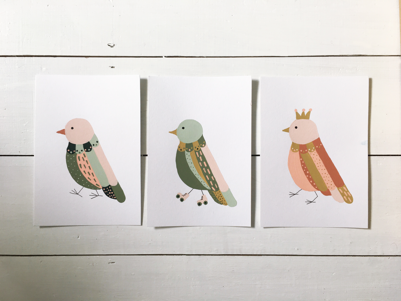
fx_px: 336
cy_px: 150
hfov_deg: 61.7
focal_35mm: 29
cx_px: 200
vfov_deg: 48.2
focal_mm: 4.15
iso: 40
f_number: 2.2
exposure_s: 1/100
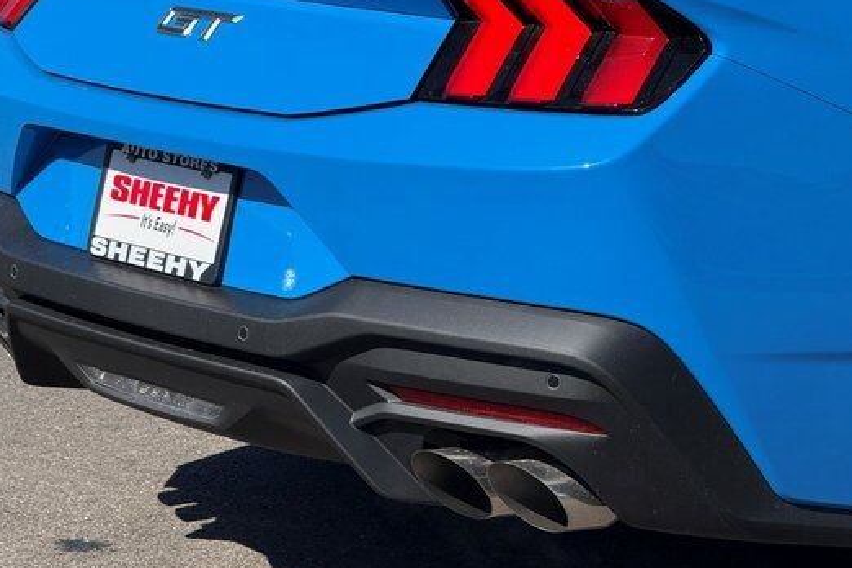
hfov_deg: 13.4
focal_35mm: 153
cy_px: 220
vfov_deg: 9.0
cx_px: 379
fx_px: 3621
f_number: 2.8
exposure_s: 1/2024
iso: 64
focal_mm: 15.66
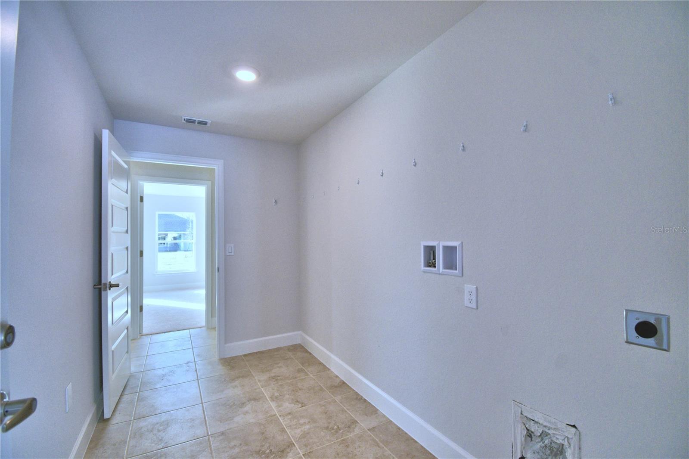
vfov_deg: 77.3
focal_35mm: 15
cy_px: 230
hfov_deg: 100.4
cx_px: 344
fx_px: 287
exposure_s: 1/125
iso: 360
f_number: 4.5
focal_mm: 10
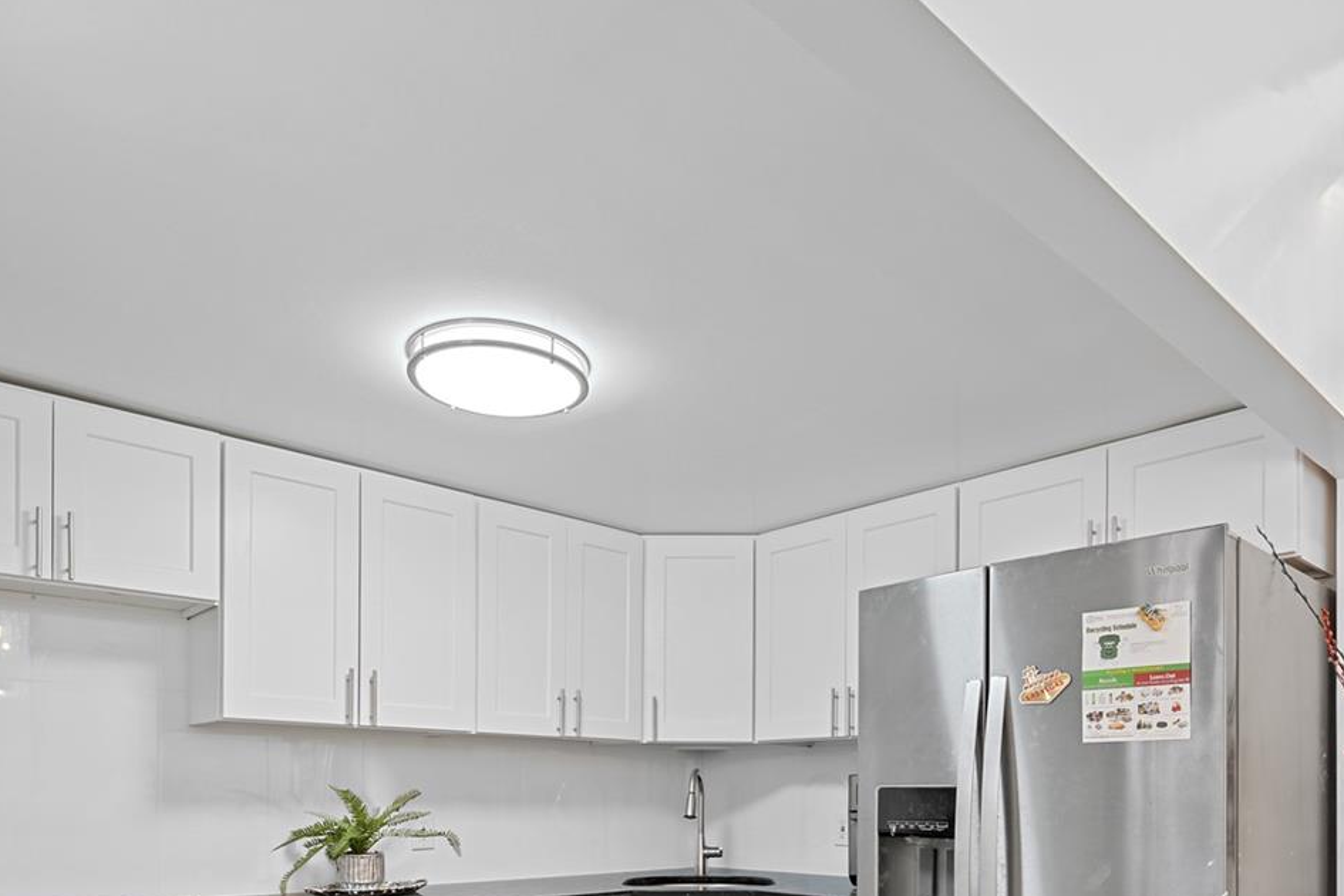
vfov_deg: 44.7
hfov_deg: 69.4
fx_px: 971
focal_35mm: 26
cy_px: 817
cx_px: 690
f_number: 9
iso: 100
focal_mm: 12
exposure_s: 2.5
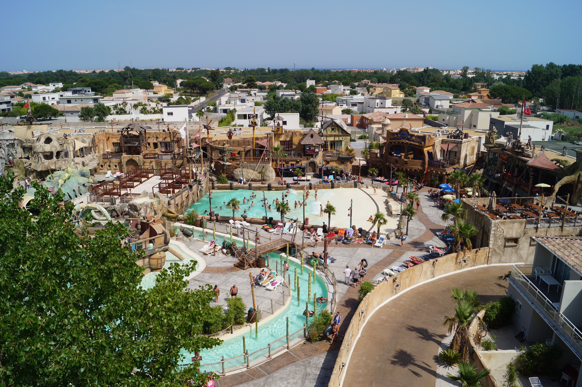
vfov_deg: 47.8
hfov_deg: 67.4
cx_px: 291
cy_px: 194
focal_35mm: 27
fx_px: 436
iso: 100
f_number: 13
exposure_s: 1/250
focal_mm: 18
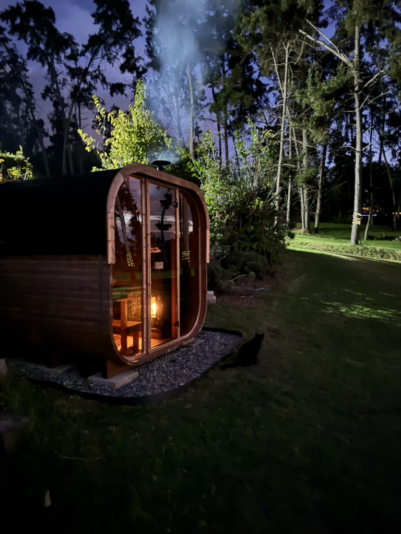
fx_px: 371
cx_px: 200
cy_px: 267
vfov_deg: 71.6
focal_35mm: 24
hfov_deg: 56.8
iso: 8000
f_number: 1.78
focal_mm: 6.76
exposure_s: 1/2
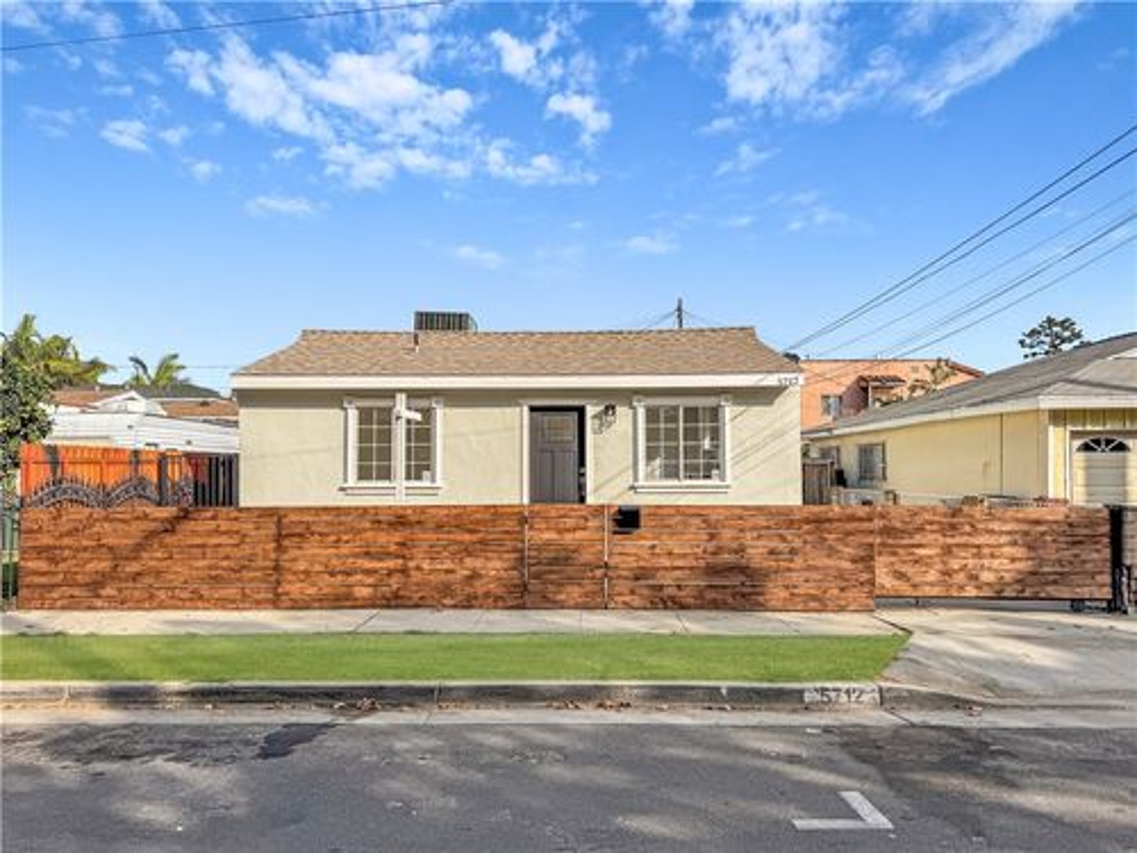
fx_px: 788
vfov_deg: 56.8
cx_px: 568
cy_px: 426
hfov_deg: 71.6
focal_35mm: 24
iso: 80
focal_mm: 6.76
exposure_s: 1/7100
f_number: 1.8
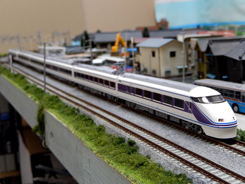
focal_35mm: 58
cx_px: 122
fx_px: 411
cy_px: 92
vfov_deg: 25.2
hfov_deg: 33.2
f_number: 4.6
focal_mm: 10.4
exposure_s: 1/13
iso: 400
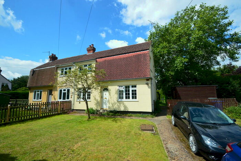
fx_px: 100
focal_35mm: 15
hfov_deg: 100.4
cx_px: 120
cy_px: 80
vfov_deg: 77.3
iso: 400
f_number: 11
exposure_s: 1/400
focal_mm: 10
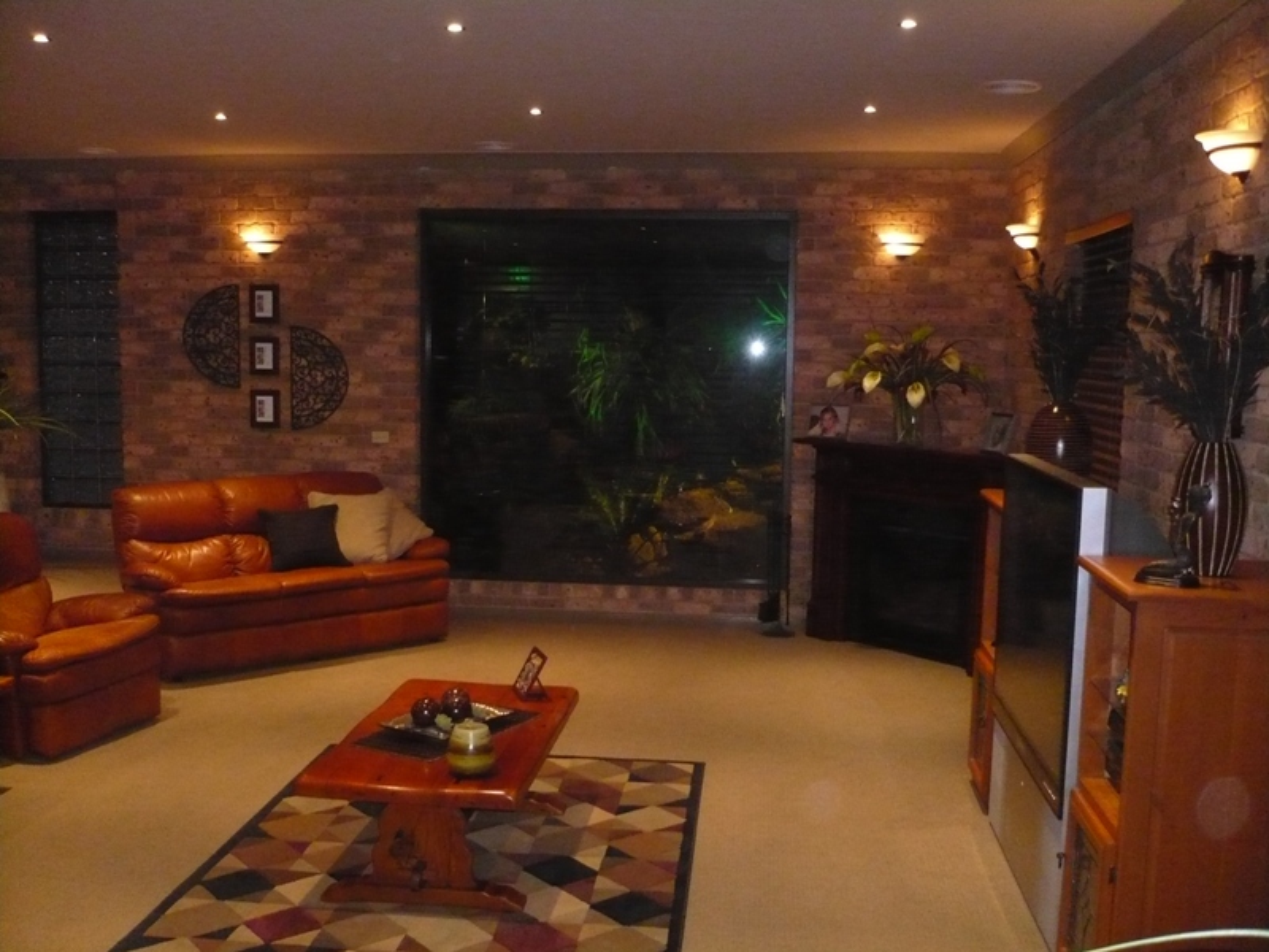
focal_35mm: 35
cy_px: 476
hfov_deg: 52.6
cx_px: 634
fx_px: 1283
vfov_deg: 40.7
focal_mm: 5.8
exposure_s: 1/30
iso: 640
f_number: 2.8
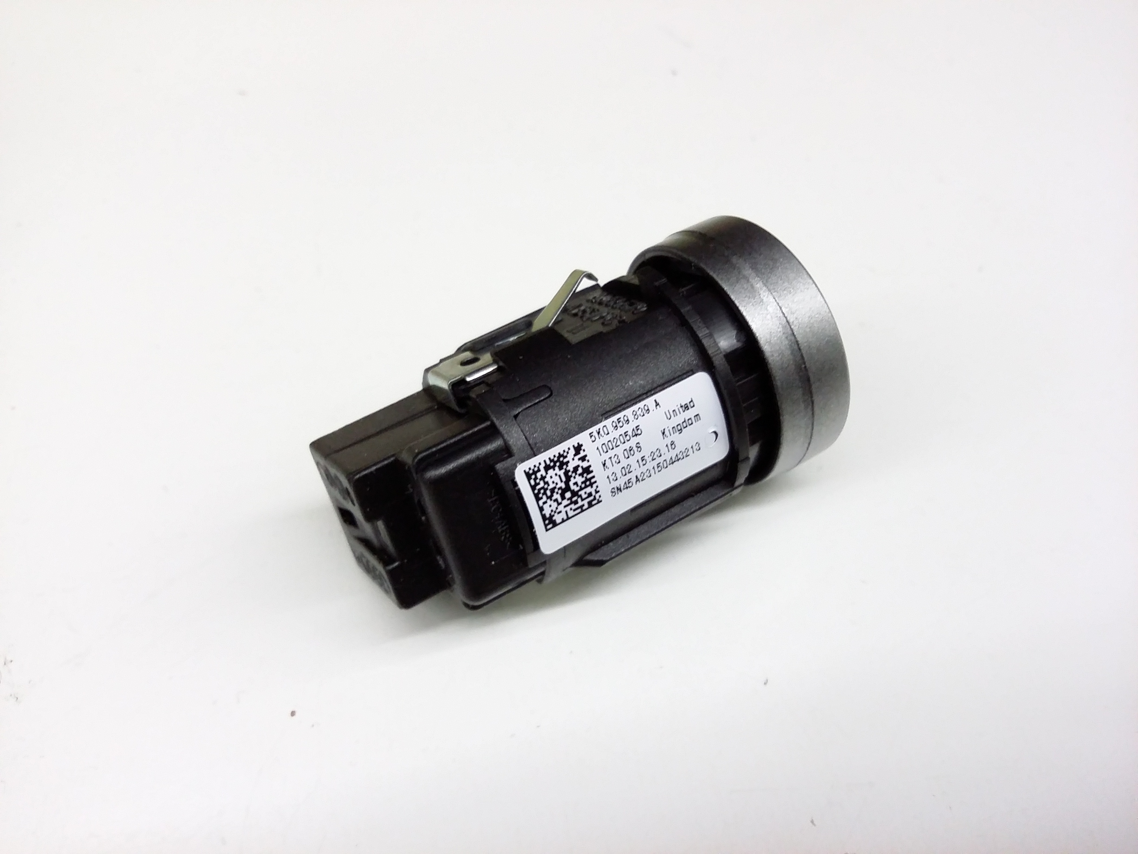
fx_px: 1052
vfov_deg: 44.2
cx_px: 569
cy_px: 427
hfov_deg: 56.8
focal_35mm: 32
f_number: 2.4
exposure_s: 1/15
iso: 200
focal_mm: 3.4
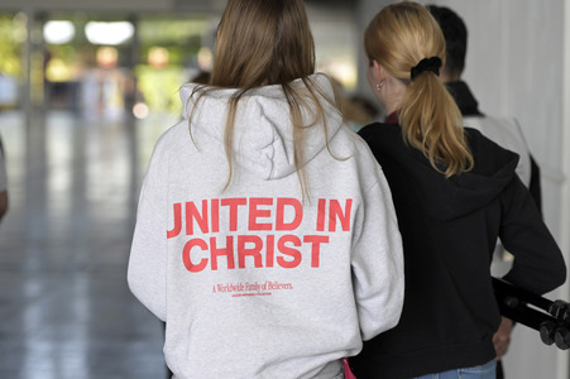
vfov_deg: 13.0
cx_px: 285
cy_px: 190
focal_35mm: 105
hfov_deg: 19.5
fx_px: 1661
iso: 2500
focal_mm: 105
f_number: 4
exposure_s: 1/800
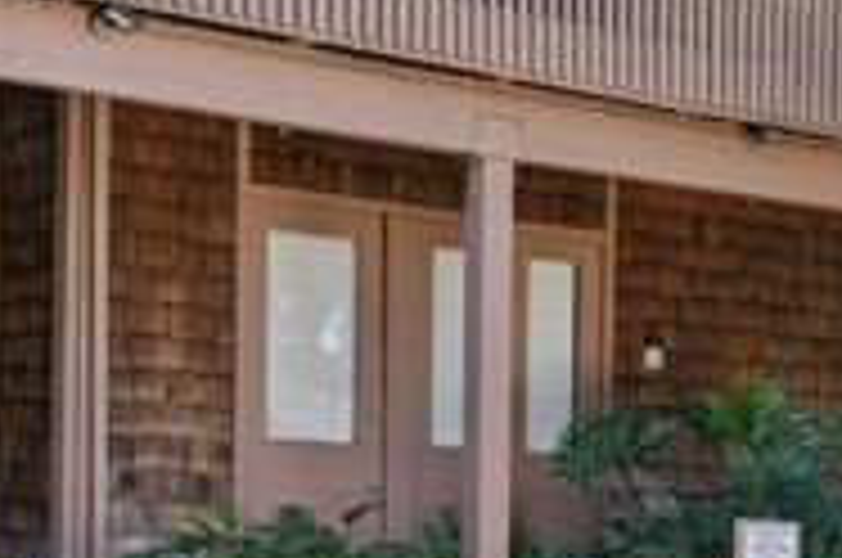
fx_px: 2078
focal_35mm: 89
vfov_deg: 15.0
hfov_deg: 22.6
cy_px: 0
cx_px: 675
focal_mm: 26
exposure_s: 1/125
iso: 100
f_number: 8
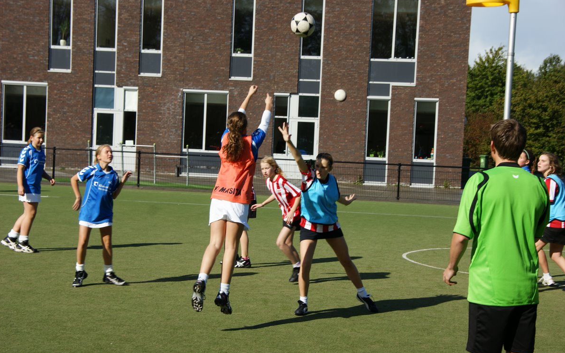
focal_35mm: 77
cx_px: 281
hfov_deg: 26.8
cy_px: 175
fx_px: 1185
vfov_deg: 16.9
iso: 100
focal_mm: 50
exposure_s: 1/320
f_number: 8
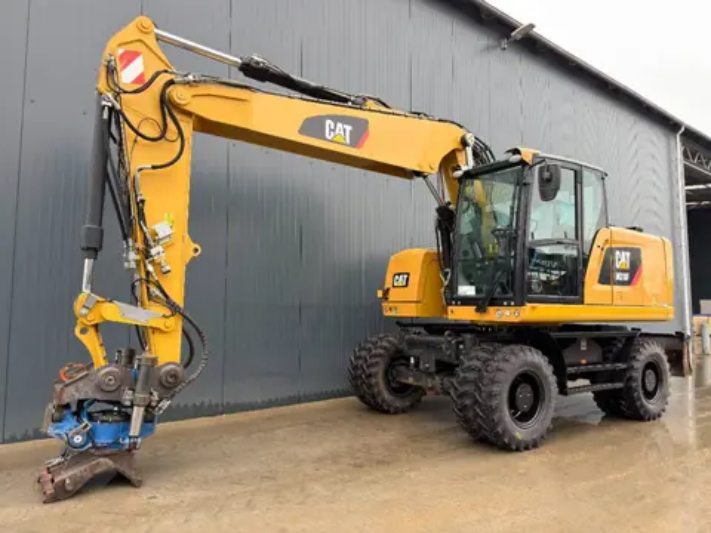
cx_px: 356
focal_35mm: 24
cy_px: 266
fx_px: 493
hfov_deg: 71.6
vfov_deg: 56.8
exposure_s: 1/235
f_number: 1.78
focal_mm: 6.76
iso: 64
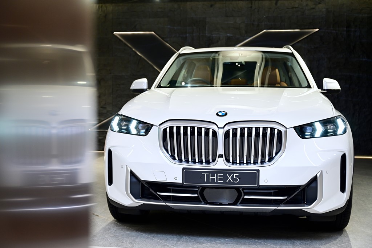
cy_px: 124
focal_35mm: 45
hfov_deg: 43.6
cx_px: 186
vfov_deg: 29.9
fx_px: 465
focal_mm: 45
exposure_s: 1/100
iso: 800
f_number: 3.5
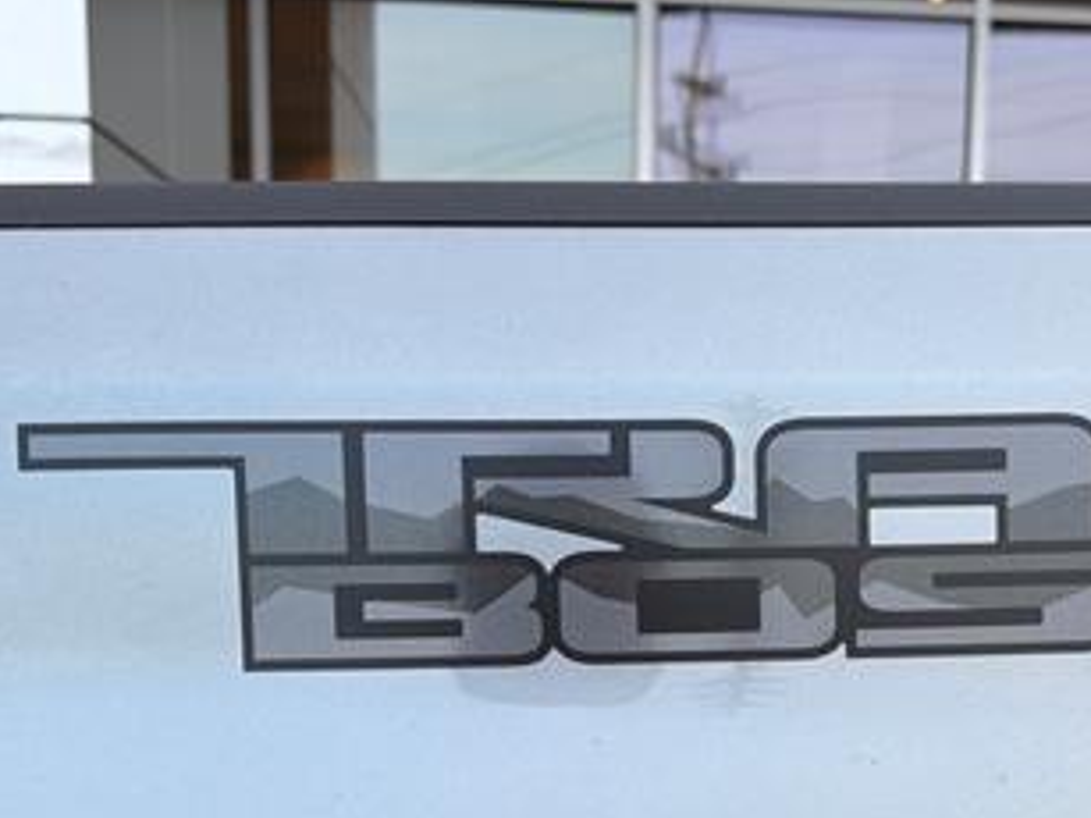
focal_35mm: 50
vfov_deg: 27.8
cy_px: 765
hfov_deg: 37.8
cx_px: 729
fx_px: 1575
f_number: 1.78
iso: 80
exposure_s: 1/822
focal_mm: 6.76
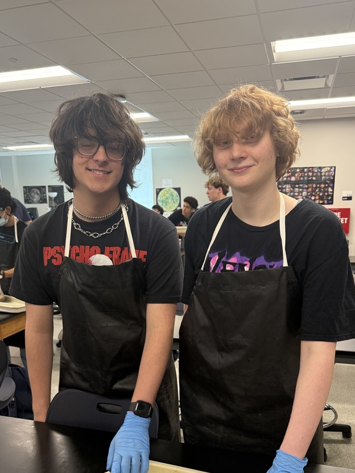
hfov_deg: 44.2
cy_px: 305
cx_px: 170
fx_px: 438
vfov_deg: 55.9
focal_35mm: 32
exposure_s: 1/90
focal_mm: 6.76
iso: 250
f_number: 1.78
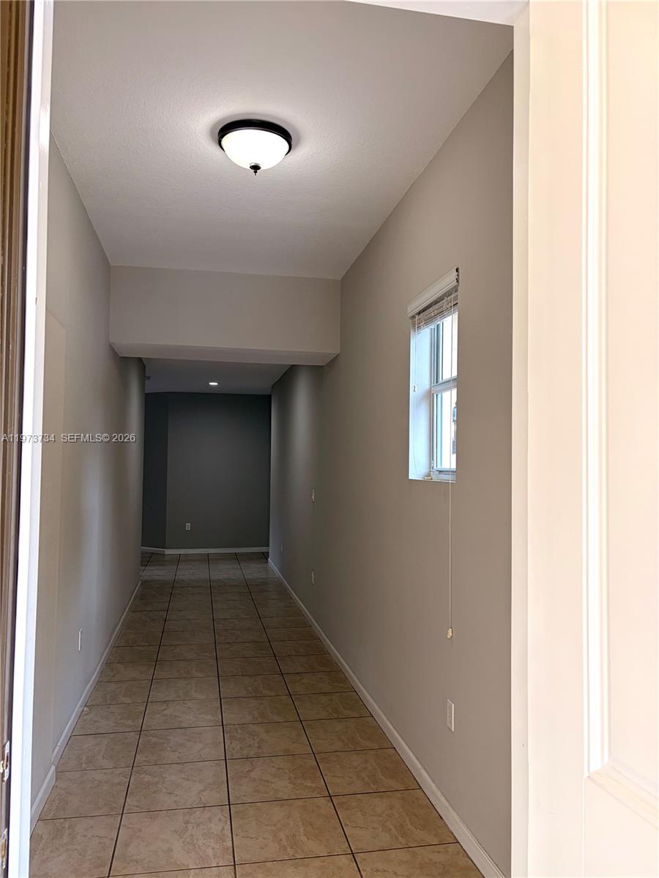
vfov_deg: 67.3
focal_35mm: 26
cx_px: 330
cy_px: 439
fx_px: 660
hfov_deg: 53.1
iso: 80
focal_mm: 5.96
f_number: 1.6
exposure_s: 1/120
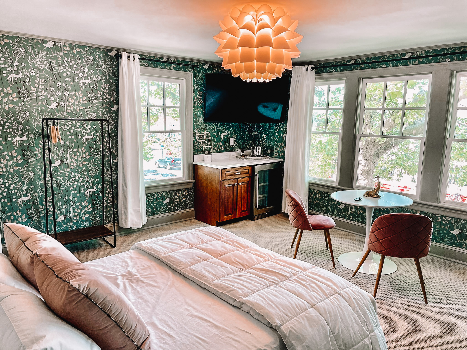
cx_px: 234
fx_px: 351
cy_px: 175
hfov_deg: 67.3
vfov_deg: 53.1
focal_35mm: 26
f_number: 1.6
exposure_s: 1/120
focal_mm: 4.2
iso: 100
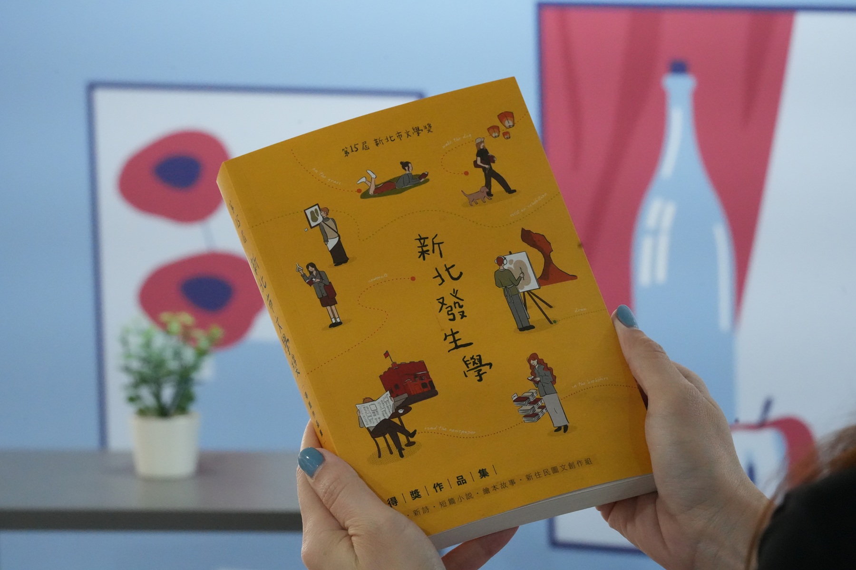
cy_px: 285
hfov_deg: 10.3
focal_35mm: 200
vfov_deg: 6.9
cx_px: 428
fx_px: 4755
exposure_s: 1/100
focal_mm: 200
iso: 12800
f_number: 13
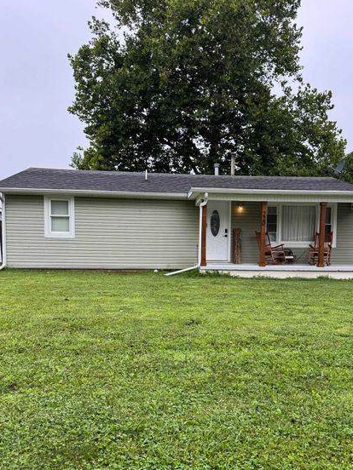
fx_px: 394
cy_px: 275
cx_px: 203
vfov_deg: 61.3
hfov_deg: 48.1
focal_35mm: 29
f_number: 1.78
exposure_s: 1/352
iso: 80
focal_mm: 6.76
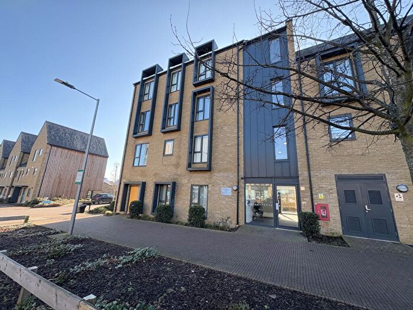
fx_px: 167
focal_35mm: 14
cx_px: 206
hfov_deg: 102.1
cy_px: 155
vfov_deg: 85.7
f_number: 2.2
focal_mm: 2.22
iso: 64
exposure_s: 1/257
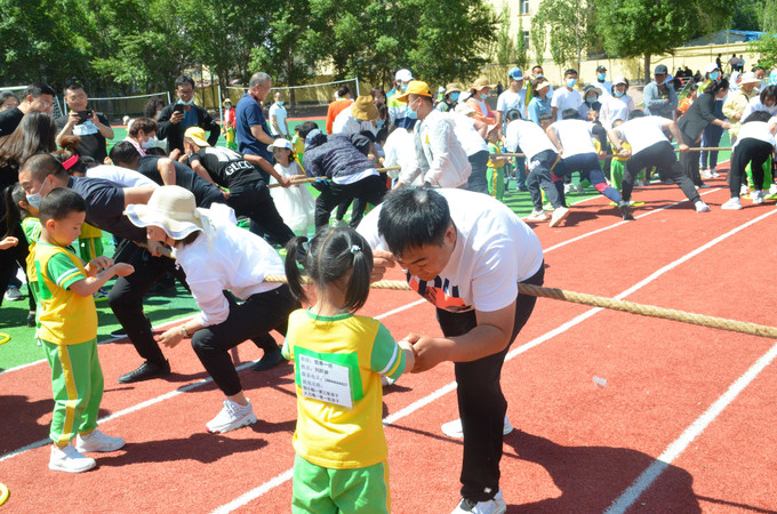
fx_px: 904
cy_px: 257
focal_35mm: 42
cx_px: 388
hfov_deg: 46.5
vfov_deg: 31.7
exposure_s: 1/1250
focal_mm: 28
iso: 2200
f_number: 18
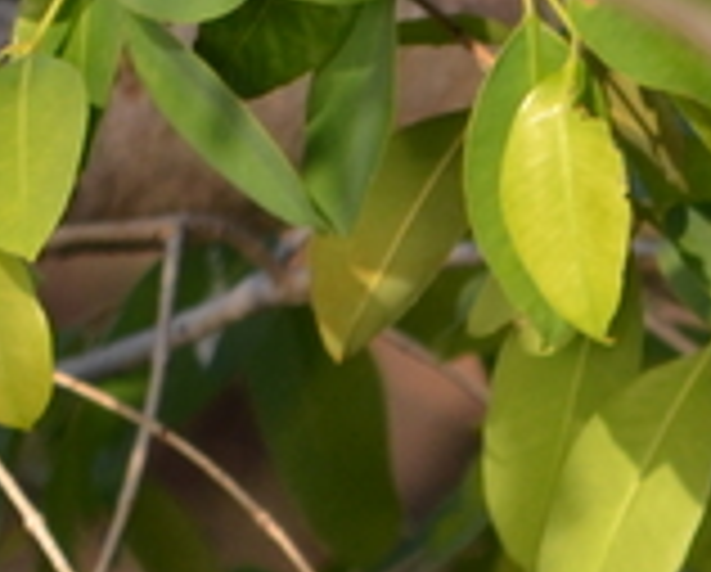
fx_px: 71826
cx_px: 909
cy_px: 545
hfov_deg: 0.6
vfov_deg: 0.5
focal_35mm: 3407
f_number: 5.6
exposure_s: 1/500
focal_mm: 300
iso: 360
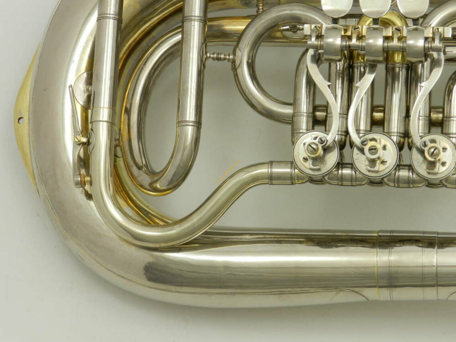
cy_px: 171
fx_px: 1515
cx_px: 228
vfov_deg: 12.9
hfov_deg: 17.1
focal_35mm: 115
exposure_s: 1/25
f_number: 4.8
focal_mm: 20.5
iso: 250
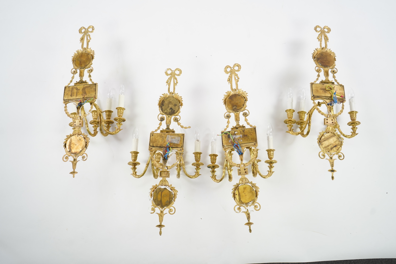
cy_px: 132
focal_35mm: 31
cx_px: 198
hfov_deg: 60.3
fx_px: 341
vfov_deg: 42.3
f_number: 4.5
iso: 500
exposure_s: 1/60
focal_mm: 31
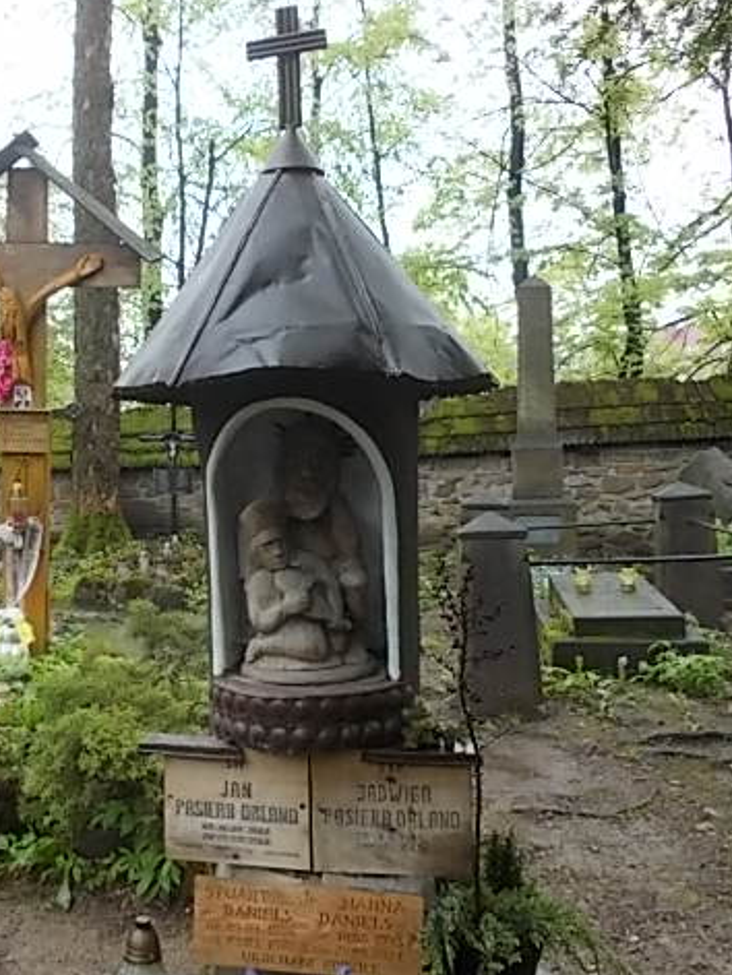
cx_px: 219
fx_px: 1071
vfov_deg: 49.0
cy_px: 483
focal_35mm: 38
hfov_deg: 37.1
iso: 80
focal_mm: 4
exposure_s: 1/80
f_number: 2.7
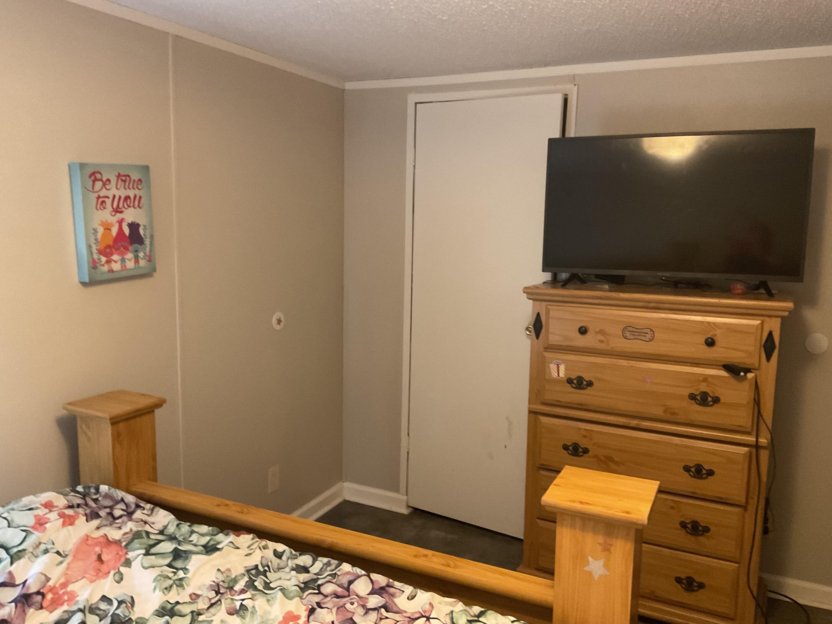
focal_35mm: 29
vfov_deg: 48.2
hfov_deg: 61.7
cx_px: 416
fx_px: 697
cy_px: 312
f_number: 1.8
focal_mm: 3
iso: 400
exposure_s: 1/30
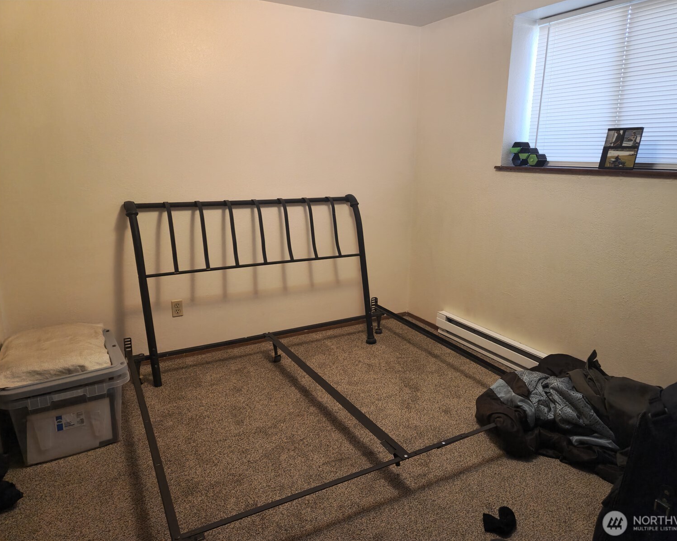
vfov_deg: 58.8
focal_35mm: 24
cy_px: 270
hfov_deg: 70.2
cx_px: 358
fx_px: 481
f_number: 1.8
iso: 160
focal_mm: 5.4
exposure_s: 1/40
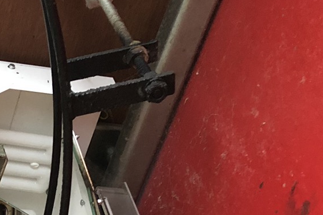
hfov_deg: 18.0
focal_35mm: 106
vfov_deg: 11.6
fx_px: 951
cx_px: -95
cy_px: 432
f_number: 1.8
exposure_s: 1/6
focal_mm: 3.99
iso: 80
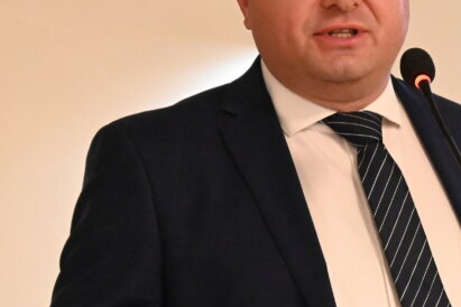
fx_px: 4622
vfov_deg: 3.8
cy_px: 188
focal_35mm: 361
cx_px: 359
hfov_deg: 5.7
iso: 14400
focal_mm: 145
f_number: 6.3
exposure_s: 1/160
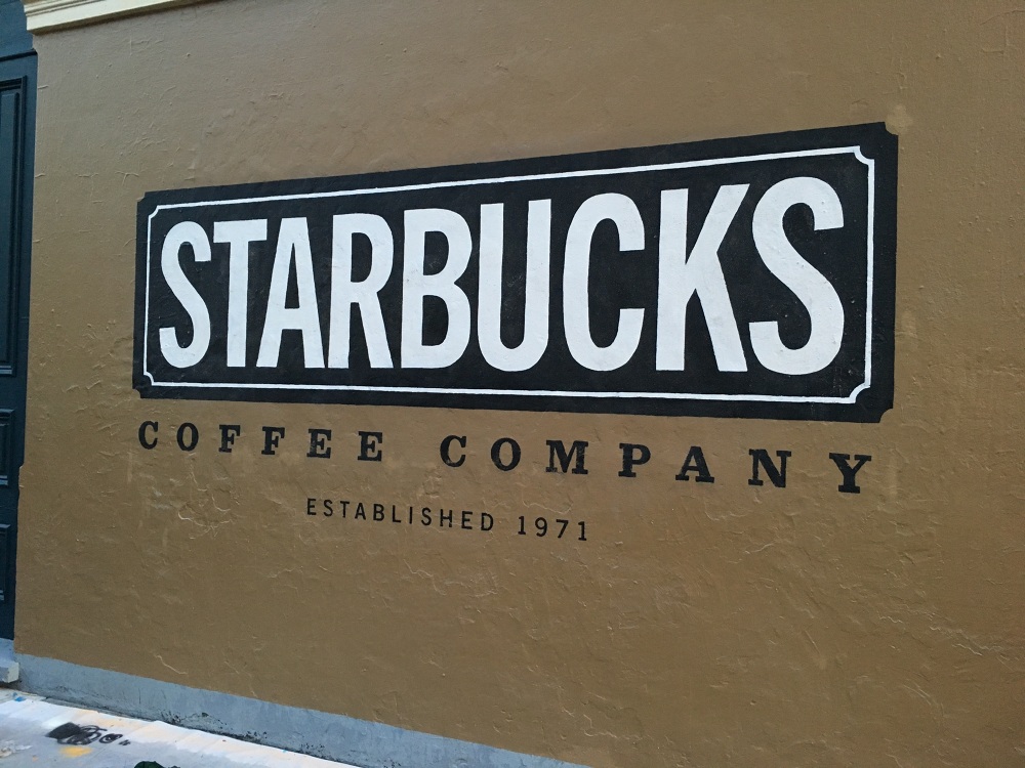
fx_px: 859
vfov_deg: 48.2
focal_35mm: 29
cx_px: 512
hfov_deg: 61.7
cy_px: 384
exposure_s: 1/30
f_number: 2.2
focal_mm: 4.15
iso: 125
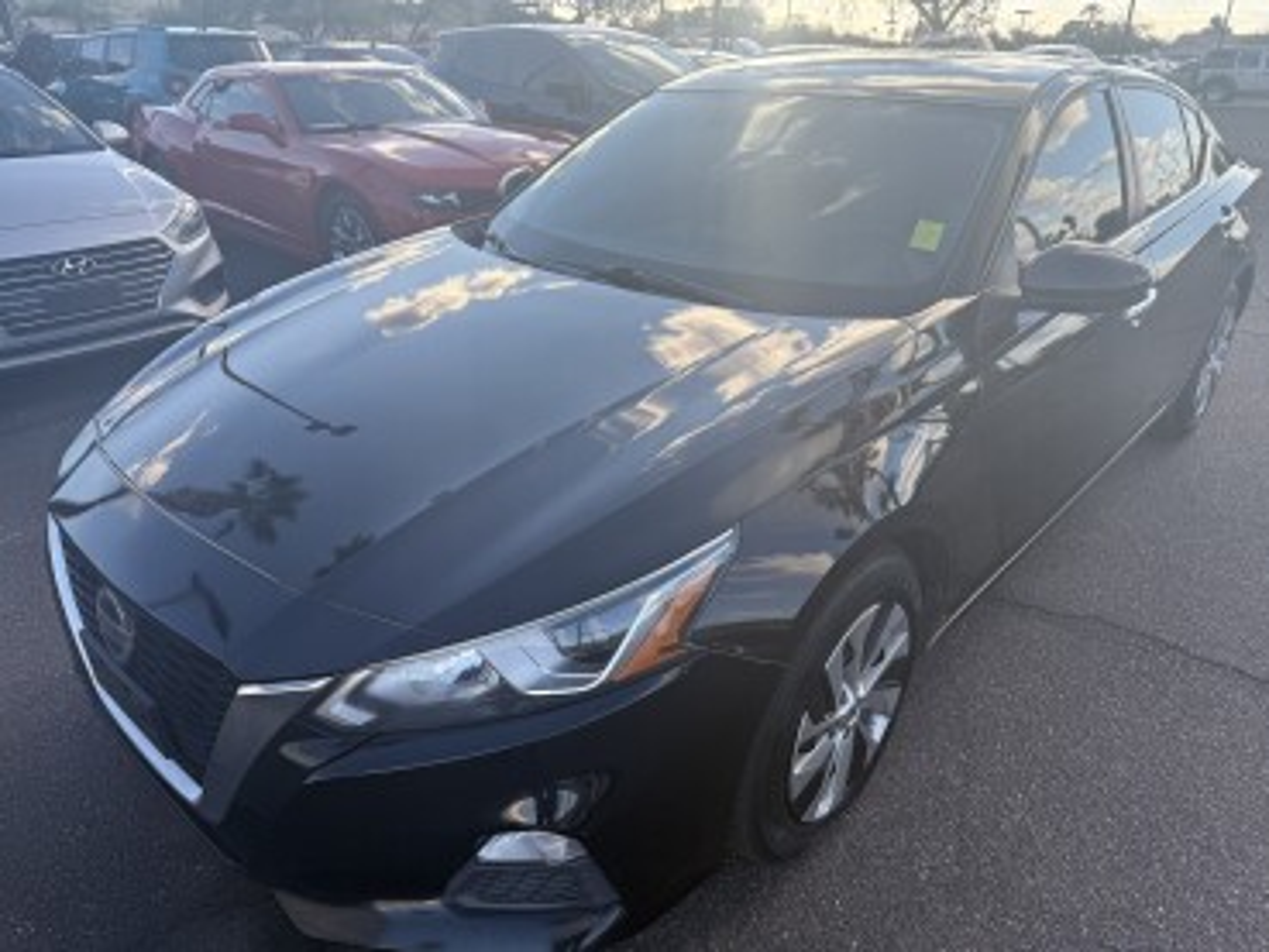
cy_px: 476
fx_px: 880
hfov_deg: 71.6
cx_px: 634
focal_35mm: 24
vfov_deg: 56.8
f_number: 1.78
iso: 80
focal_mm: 6.76
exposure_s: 1/822
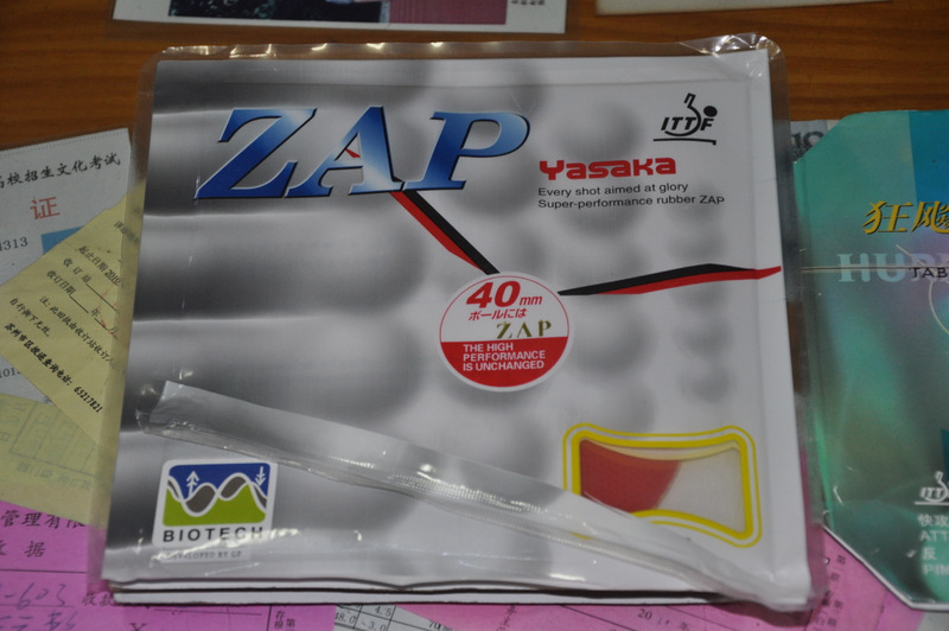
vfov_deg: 15.7
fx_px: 2291
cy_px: 316
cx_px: 474
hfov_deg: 23.4
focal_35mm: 87
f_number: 5
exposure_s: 1/60
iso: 640
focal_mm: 58
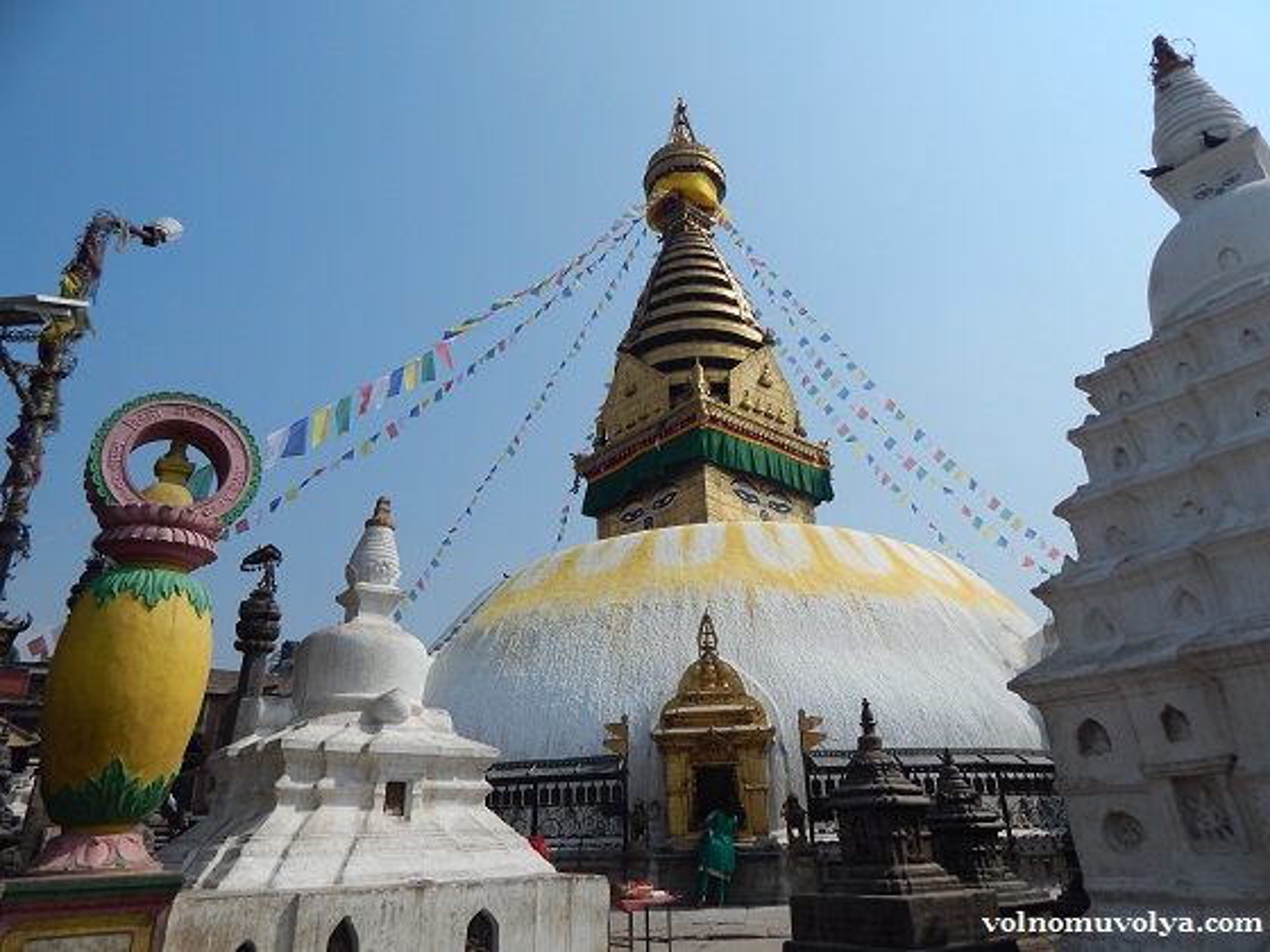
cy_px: 476
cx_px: 635
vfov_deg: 58.9
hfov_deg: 73.9
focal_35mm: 23
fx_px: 844
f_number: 6
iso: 125
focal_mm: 4
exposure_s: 1/1000
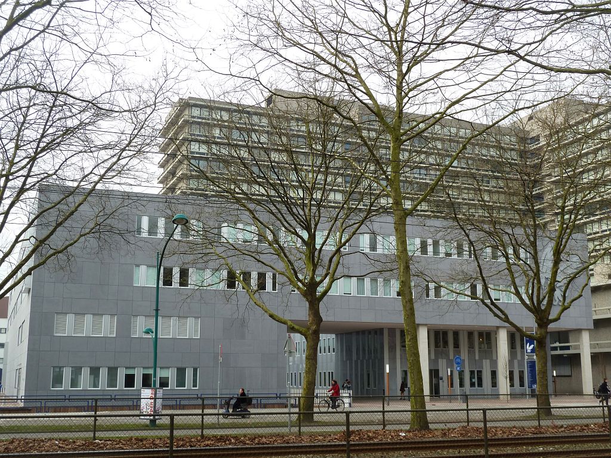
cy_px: 229
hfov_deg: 44.8
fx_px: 741
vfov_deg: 34.3
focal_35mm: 42
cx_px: 306
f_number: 4
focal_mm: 6.9
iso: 80
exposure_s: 1/200
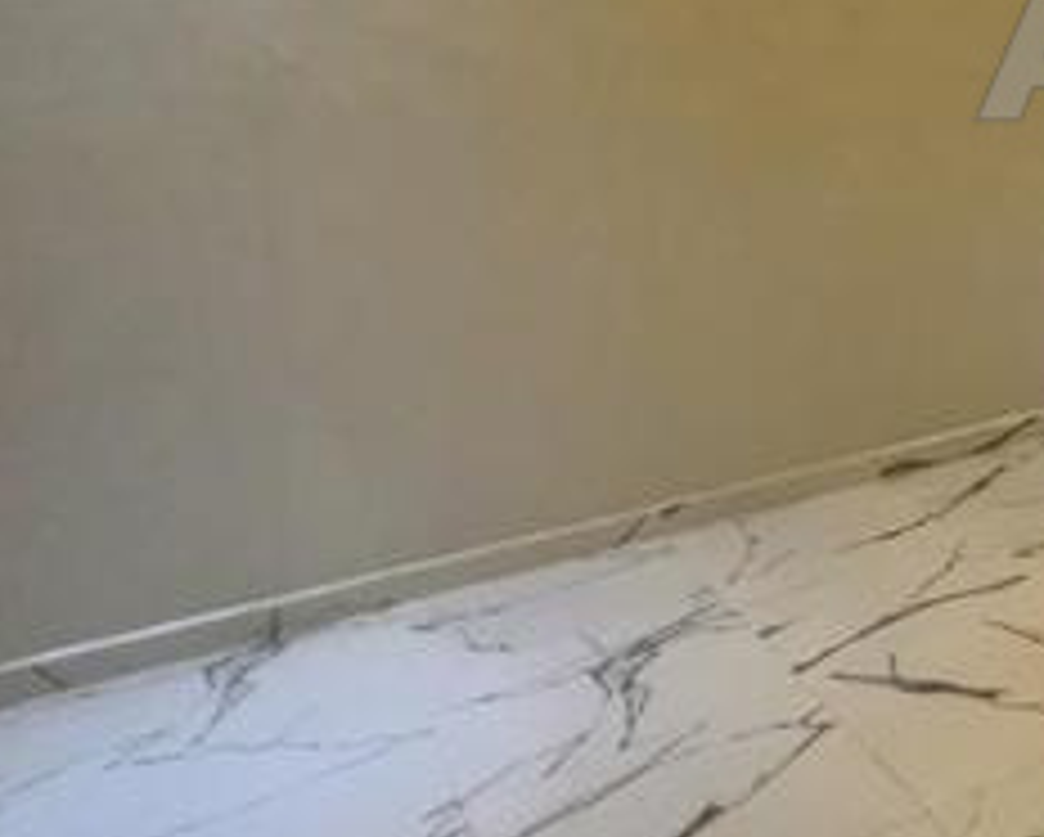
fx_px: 1082
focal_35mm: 35
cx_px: 1400
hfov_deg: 34.1
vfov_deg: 38.6
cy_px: 45
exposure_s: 1/100
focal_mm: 1.57
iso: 125
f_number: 1.8
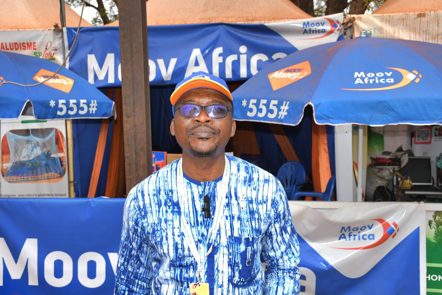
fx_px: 491
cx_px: 221
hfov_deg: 48.5
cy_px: 148
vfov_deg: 33.4
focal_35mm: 40
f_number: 7.1
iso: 100
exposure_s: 1/250
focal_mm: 27
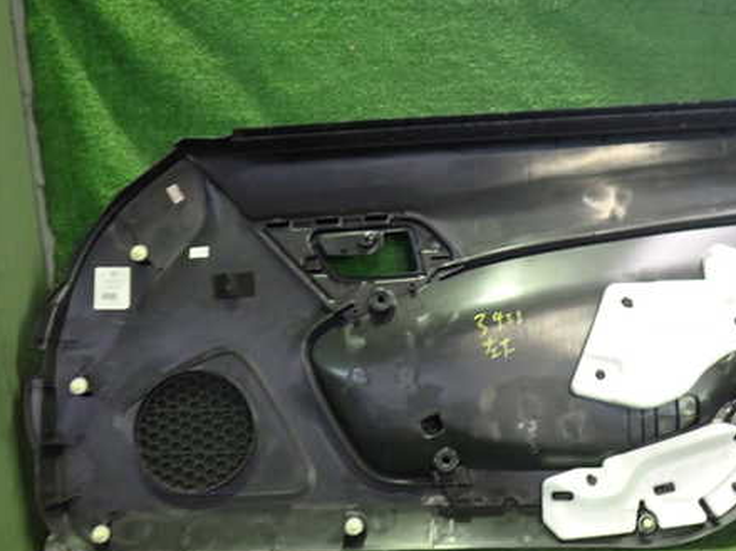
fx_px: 871
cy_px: 283
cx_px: 441
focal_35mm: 41
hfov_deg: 45.5
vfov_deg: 35.1
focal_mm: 5.4
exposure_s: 1/25
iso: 800
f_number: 2.3
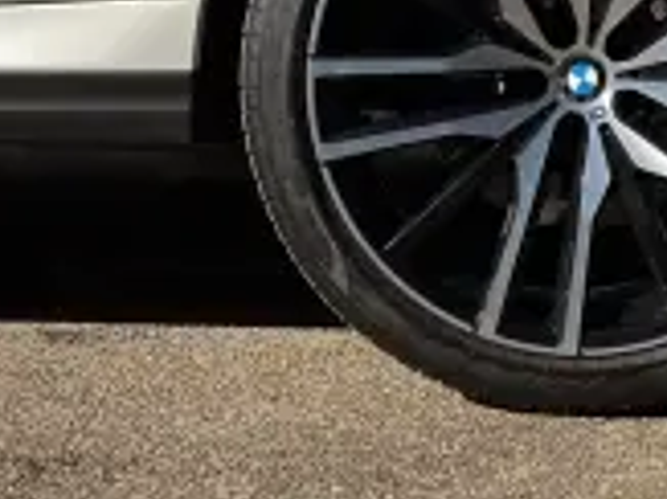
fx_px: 2041
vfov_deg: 13.8
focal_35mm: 106
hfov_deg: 18.3
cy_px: 25
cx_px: 589
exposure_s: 1/3401
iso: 100
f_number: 1.78
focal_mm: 6.76
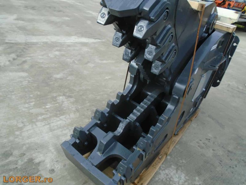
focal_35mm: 26
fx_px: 185
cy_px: 92
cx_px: 123
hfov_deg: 67.3
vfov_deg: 53.1
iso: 100
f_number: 3.2
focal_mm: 4.6
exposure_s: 1/250
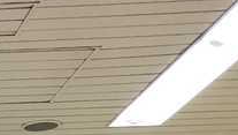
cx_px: -275
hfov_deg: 10.5
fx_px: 1156
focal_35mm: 183
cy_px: 453
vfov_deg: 6.0
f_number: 1.8
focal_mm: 3.99
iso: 25
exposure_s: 1/33
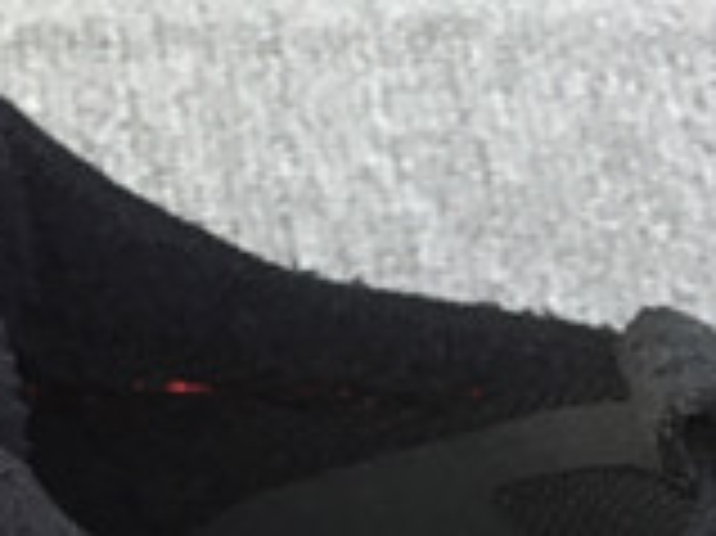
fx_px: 3638
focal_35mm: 176
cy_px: 1160
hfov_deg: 10.8
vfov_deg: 8.0
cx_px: -419
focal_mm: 3.3
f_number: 2.4
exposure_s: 1/100
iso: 32
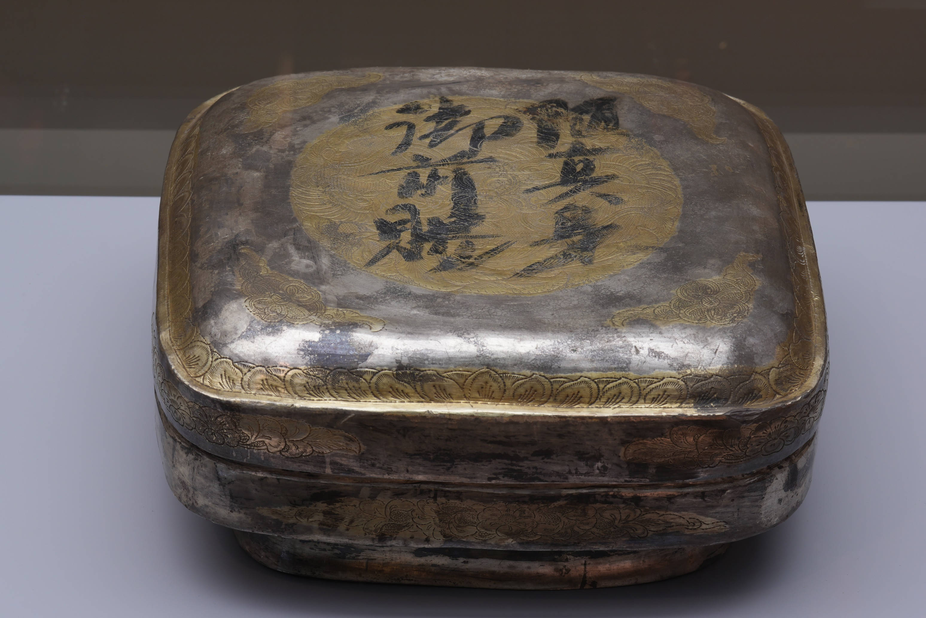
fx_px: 3048
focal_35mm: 118
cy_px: 309
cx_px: 463
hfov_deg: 17.3
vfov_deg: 11.6
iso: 100
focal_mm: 79
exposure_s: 6
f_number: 14
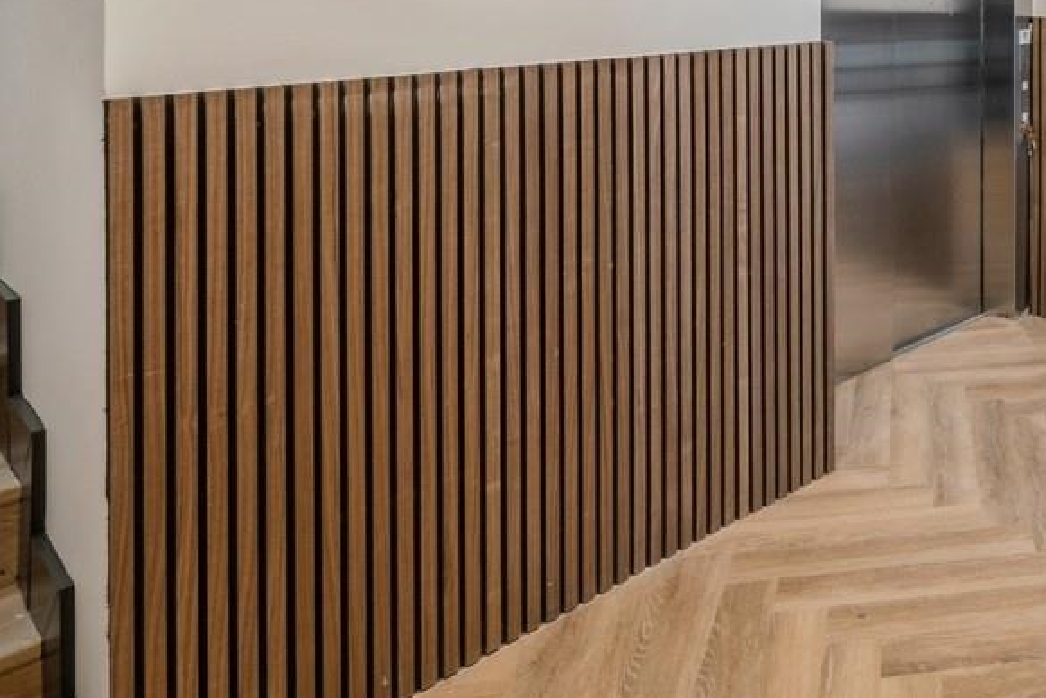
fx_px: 959
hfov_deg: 47.0
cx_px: 1062
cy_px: -46
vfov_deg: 35.0
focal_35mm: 33
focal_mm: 12
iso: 200
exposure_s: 1/4
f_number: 8
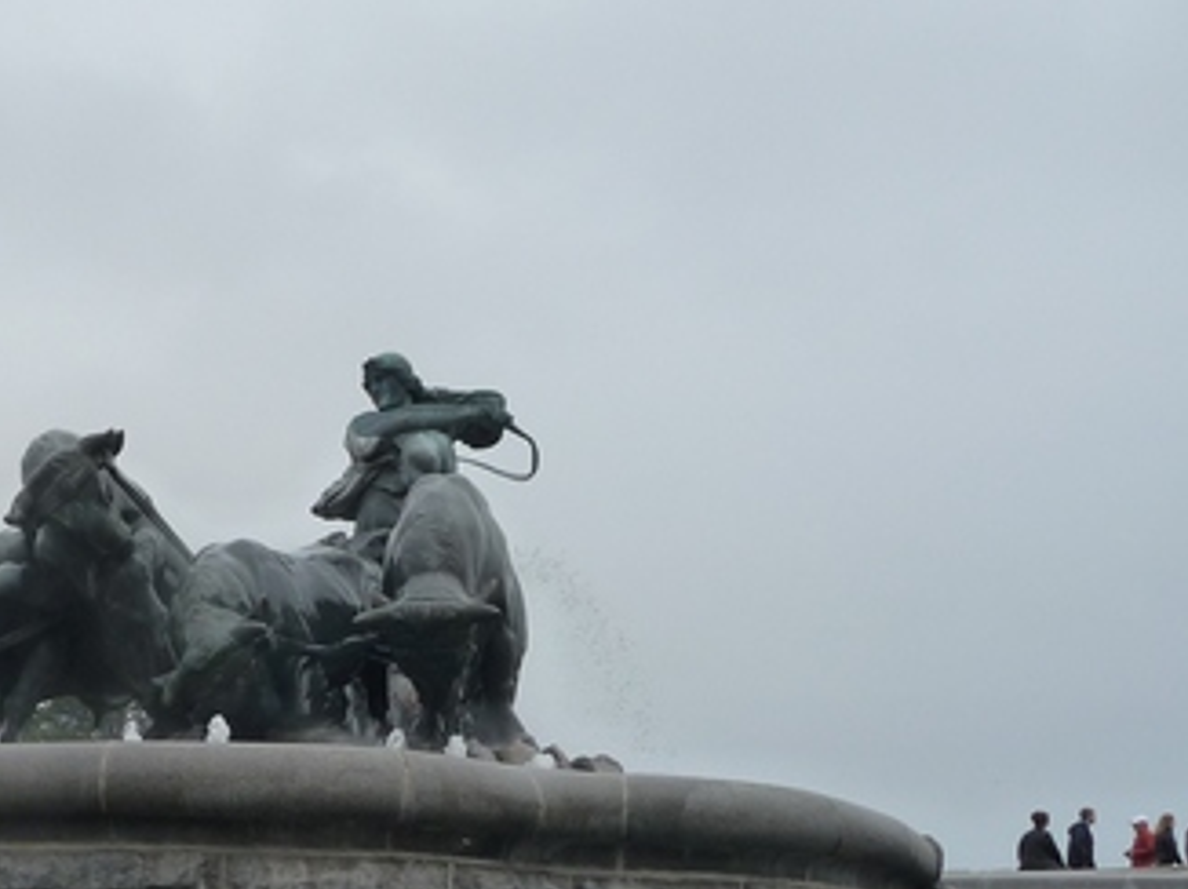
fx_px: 1886
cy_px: 732
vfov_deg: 26.0
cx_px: 113
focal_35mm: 55
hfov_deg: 33.1
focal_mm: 4.7
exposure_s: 1/320
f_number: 8
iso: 160
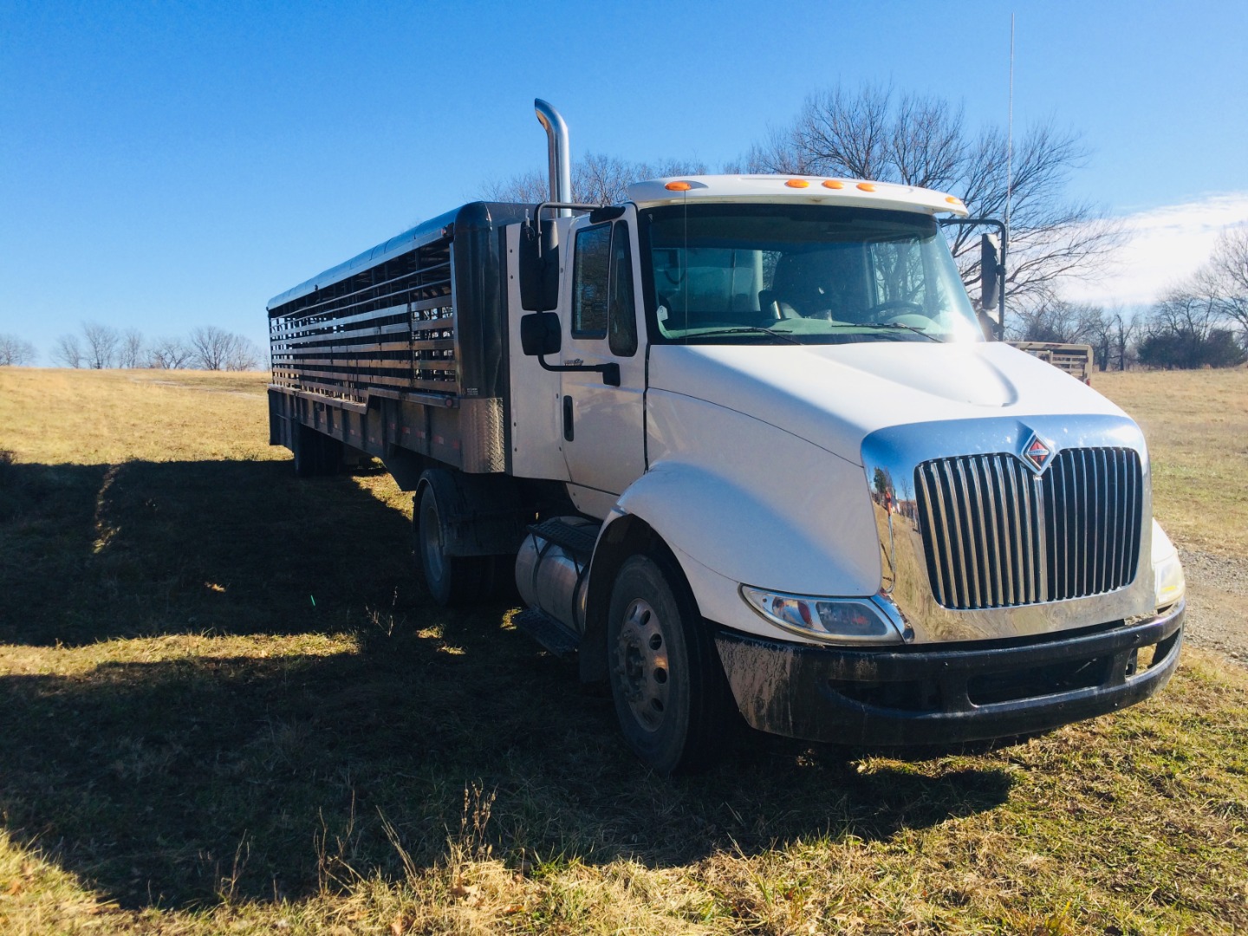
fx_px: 1046
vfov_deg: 48.2
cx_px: 624
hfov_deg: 61.7
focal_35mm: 29
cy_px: 468
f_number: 2.2
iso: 32
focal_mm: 4.15
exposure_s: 1/1642
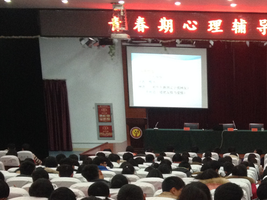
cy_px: 207
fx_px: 640
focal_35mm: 83
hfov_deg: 22.1
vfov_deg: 17.3
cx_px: 304
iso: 200
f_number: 2.4
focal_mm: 4.28
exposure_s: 1/20
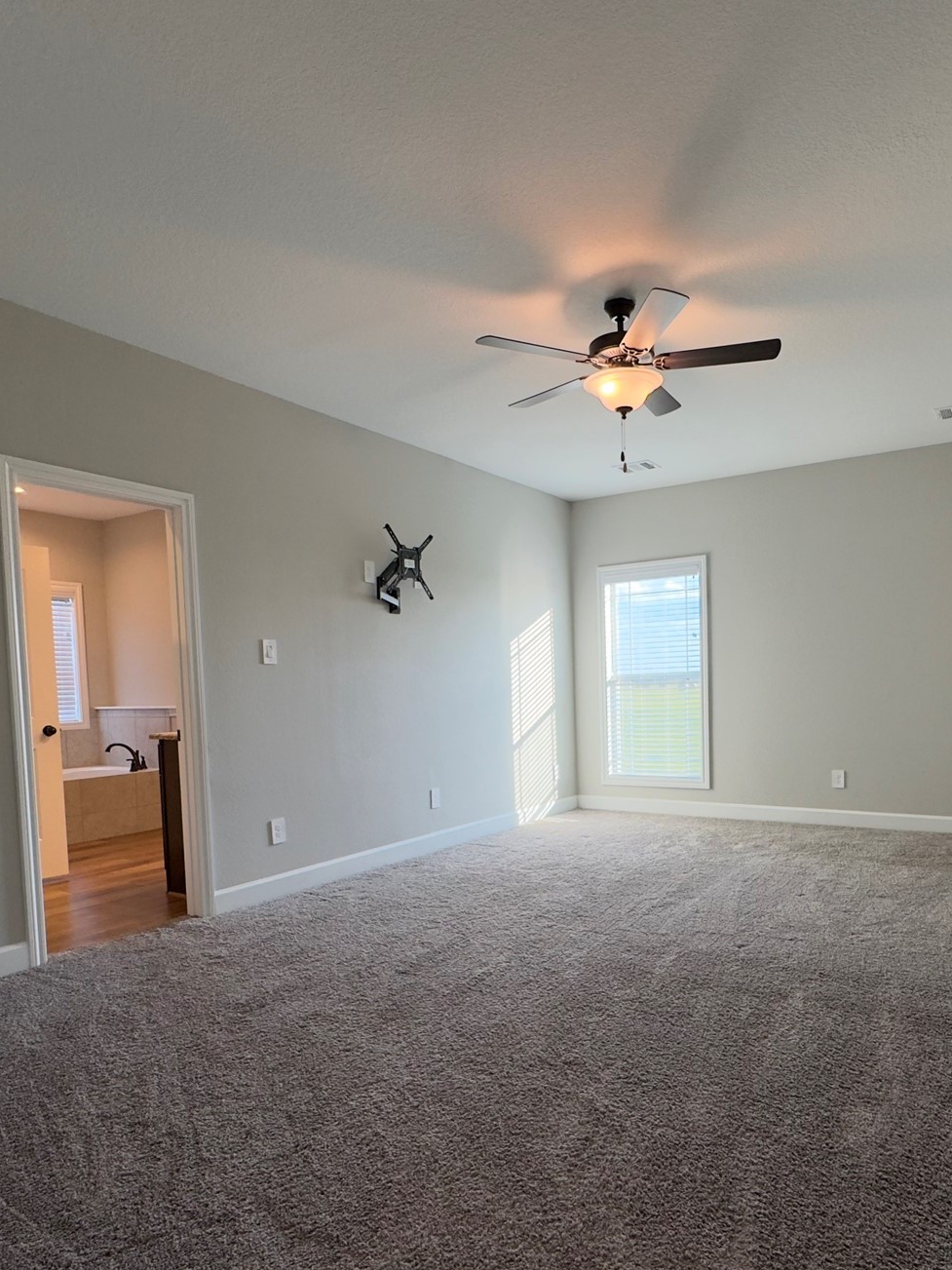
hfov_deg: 60.6
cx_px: 565
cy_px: 730
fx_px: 807
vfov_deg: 75.9
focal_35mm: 22
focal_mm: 2.22
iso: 80
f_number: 2.2
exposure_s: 1/120
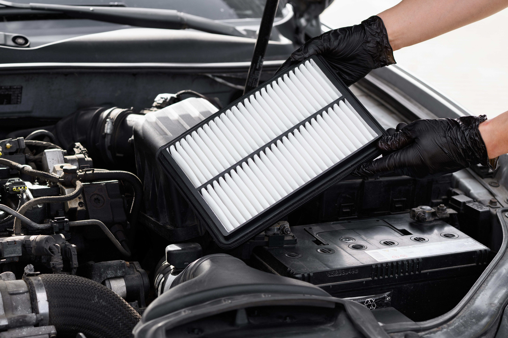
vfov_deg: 16.0
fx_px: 1199
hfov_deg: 23.9
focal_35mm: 85
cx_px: 254
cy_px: 169
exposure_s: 1/100
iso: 160
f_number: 6.3
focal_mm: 85
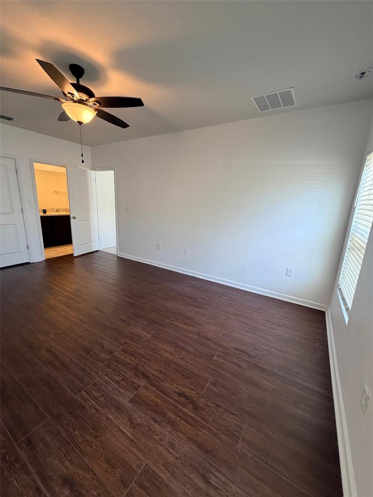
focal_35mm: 14
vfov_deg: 102.1
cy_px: 248
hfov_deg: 85.7
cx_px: 186
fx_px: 201
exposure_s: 1/60
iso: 200
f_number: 2.2
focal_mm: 2.22
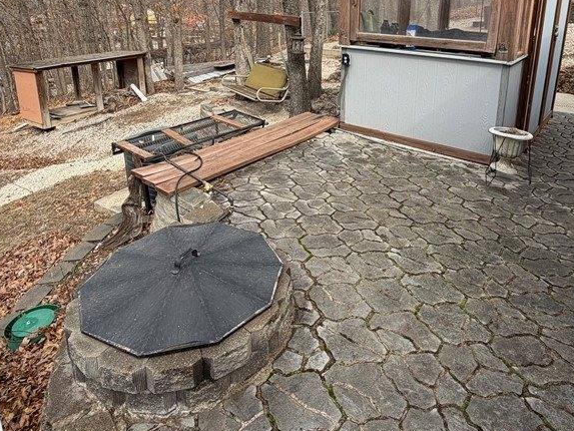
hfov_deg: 69.1
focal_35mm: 25
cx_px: 327
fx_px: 415
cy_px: 107
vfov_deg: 52.5
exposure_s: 1/540
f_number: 2.2
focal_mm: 2.22
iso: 40
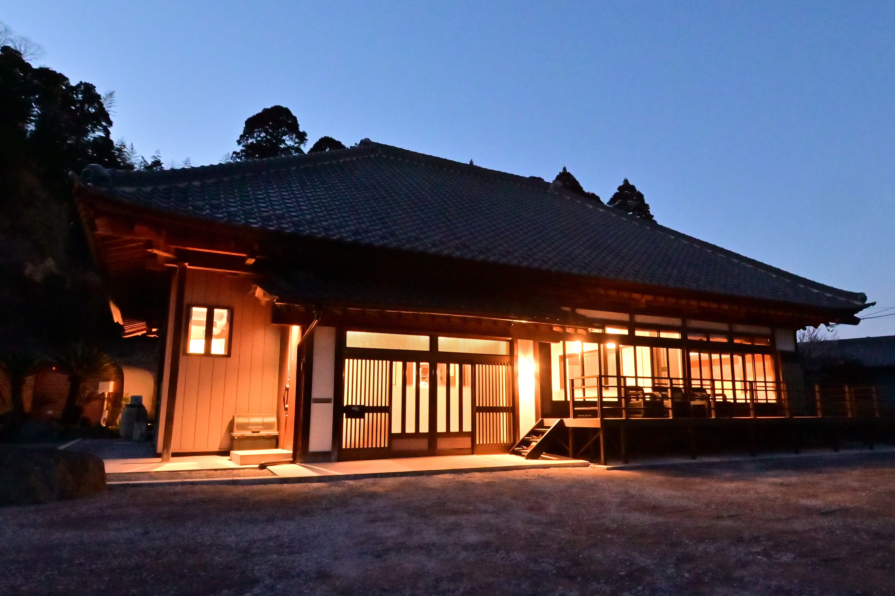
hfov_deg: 81.2
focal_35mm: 21
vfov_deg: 59.5
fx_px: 522
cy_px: 298
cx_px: 448
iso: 4000
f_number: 8
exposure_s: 1/5
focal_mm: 14
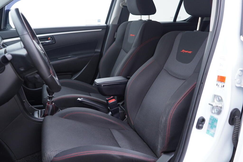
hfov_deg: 53.1
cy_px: 81
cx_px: 122
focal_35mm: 36
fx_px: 243
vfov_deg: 36.9
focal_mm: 24
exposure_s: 1/40
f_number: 2.8
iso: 250
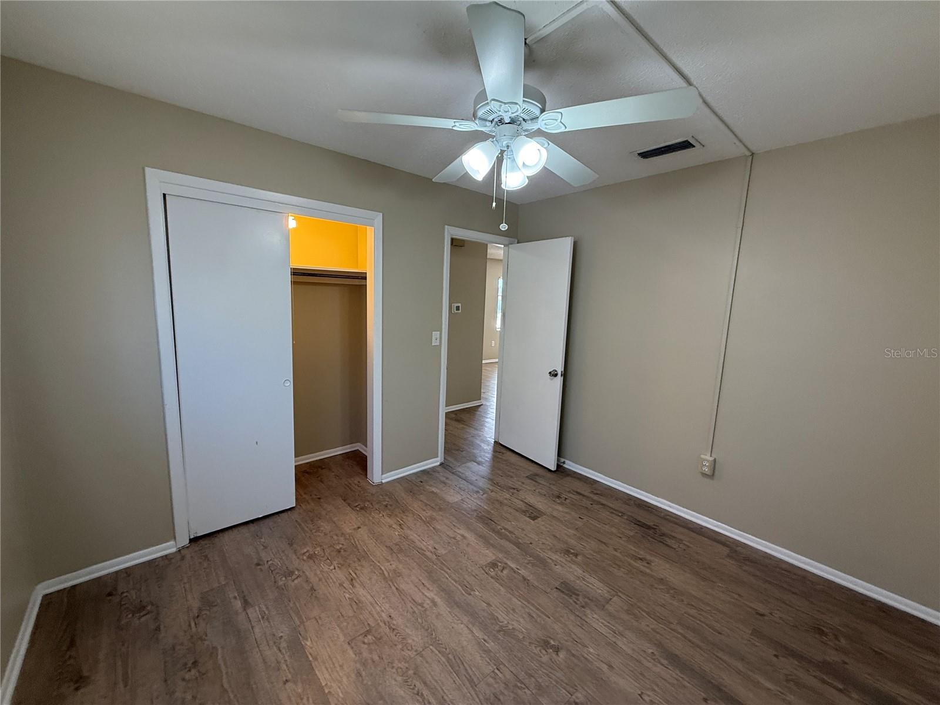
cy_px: 352
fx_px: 380
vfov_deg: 85.7
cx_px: 470
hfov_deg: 102.1
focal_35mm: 14
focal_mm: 2.22
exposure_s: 1/120
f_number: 2.2
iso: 200
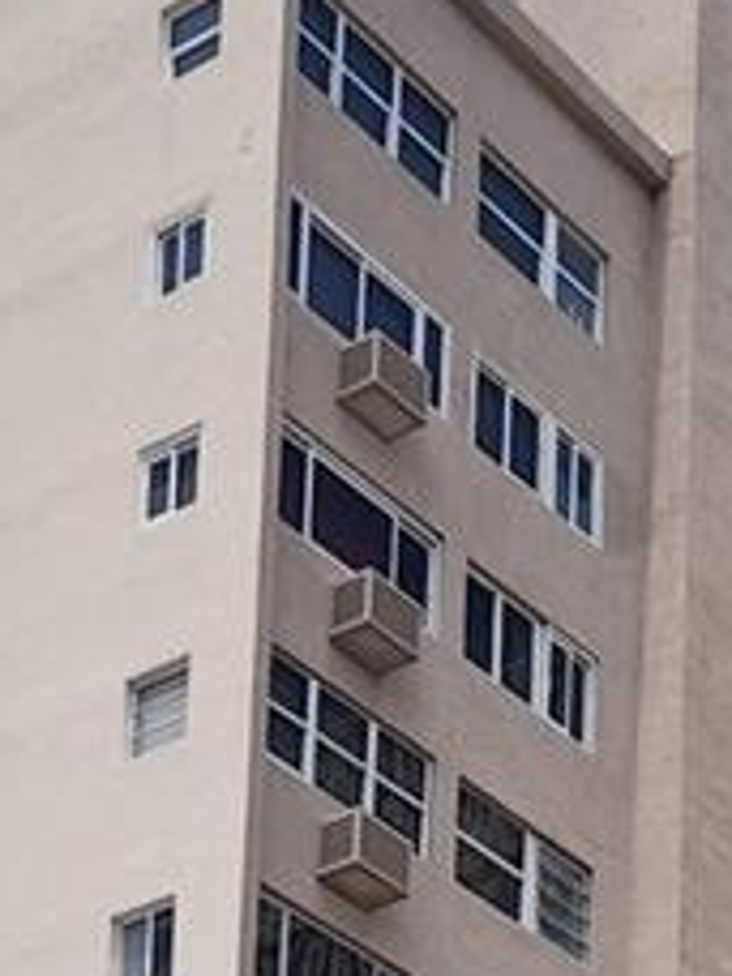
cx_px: 886
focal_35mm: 121
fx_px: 3412
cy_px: 1892
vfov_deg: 14.0
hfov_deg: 12.0
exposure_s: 1/1425
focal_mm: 6.4
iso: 12
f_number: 1.8
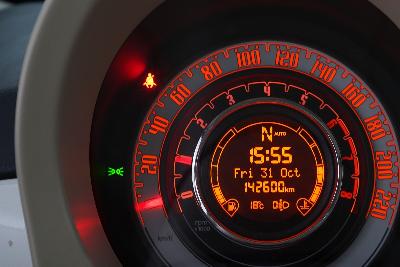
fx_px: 611
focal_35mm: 55
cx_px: 271
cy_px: 139
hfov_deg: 35.8
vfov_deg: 24.6
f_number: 5.6
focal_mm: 37
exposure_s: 1/13
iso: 800
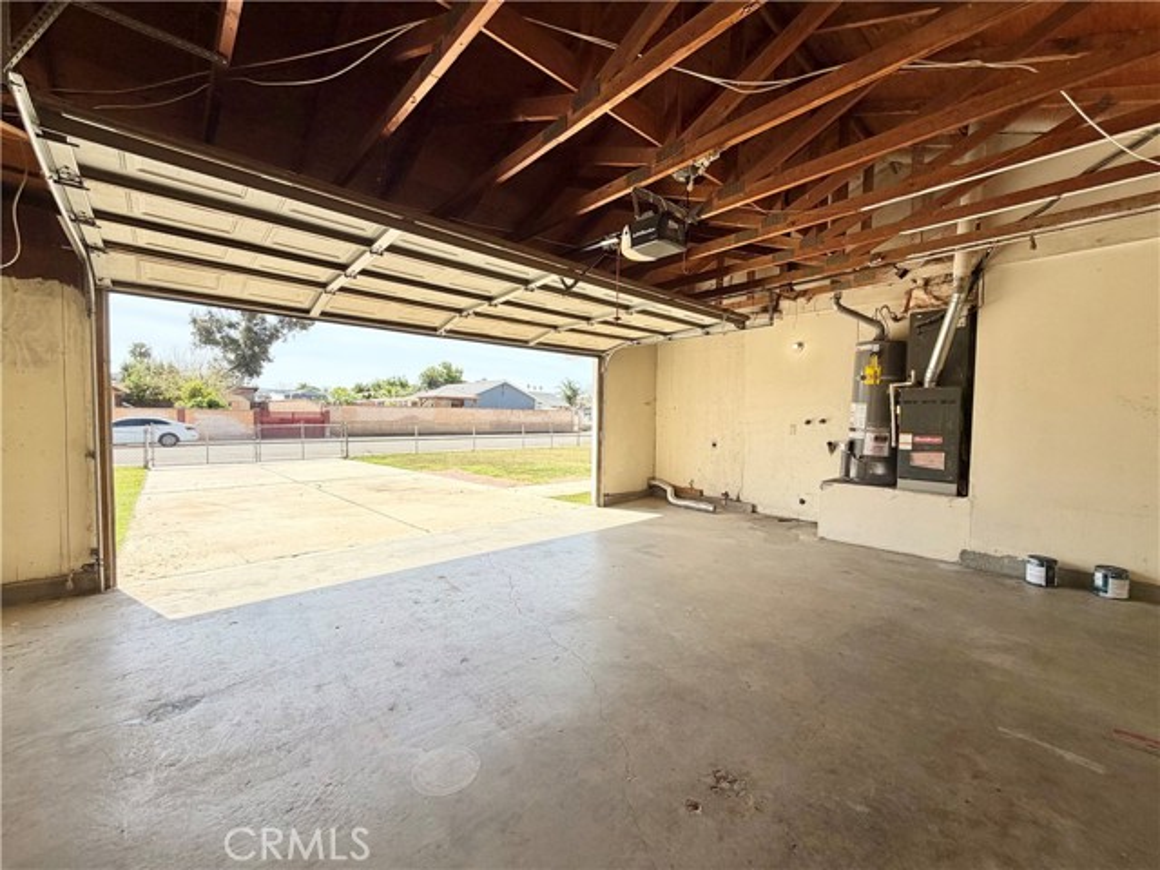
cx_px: 580
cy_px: 435
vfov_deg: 85.7
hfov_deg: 102.1
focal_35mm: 14
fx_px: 469
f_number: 2.2
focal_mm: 2.22
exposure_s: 1/502
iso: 40
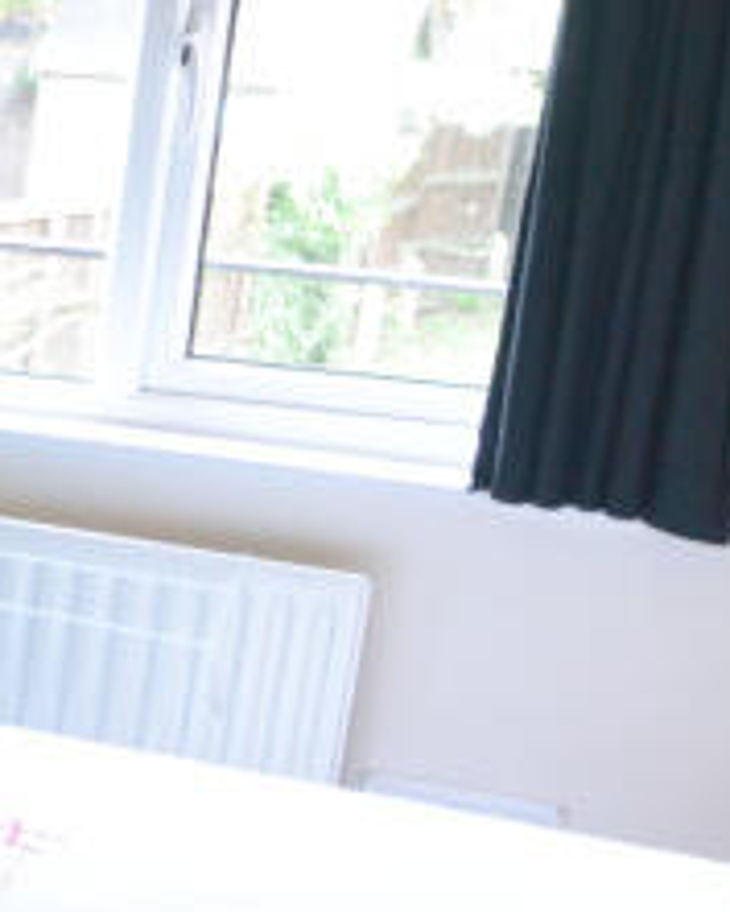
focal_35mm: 89
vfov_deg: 21.2
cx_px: -615
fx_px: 2402
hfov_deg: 14.9
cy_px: 749
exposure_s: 1/60
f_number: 3.8
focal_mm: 14
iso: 560
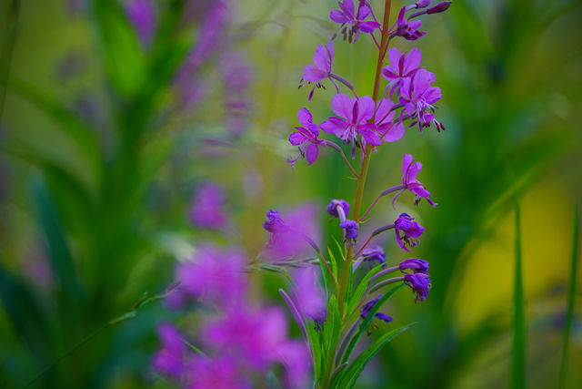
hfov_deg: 3.4
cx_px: 291
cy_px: 194
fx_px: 9702
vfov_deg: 2.3
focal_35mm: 600
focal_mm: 600
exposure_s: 1/125
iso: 160
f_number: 6.3
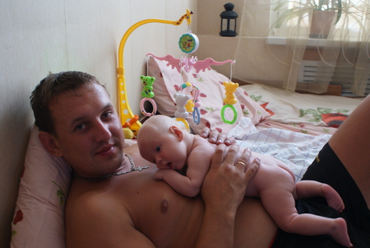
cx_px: 185
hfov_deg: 49.5
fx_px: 401
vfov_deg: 34.3
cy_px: 124
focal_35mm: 39
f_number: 4.5
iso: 400
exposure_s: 1/13
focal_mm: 26
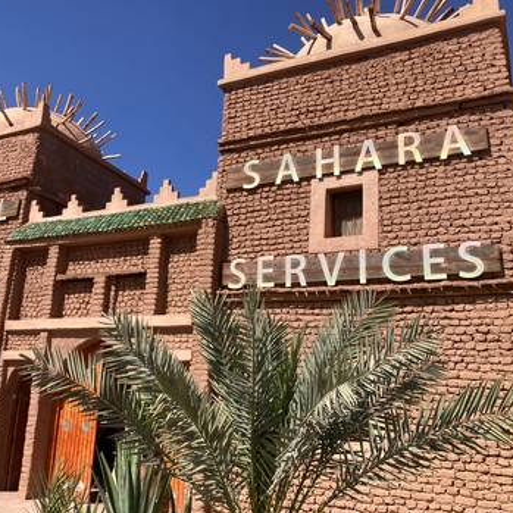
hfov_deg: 48.0
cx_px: 194
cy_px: 253
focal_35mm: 34
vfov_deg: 48.4
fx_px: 570
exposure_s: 1/2088
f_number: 1.8
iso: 20
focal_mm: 3.99
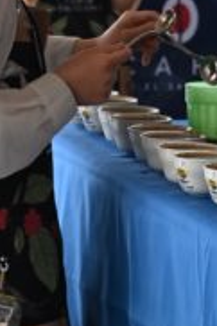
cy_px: 11
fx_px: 2871
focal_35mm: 317
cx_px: 398
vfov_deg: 6.5
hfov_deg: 4.3
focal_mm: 50
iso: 800
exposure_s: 1/100
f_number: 5.6
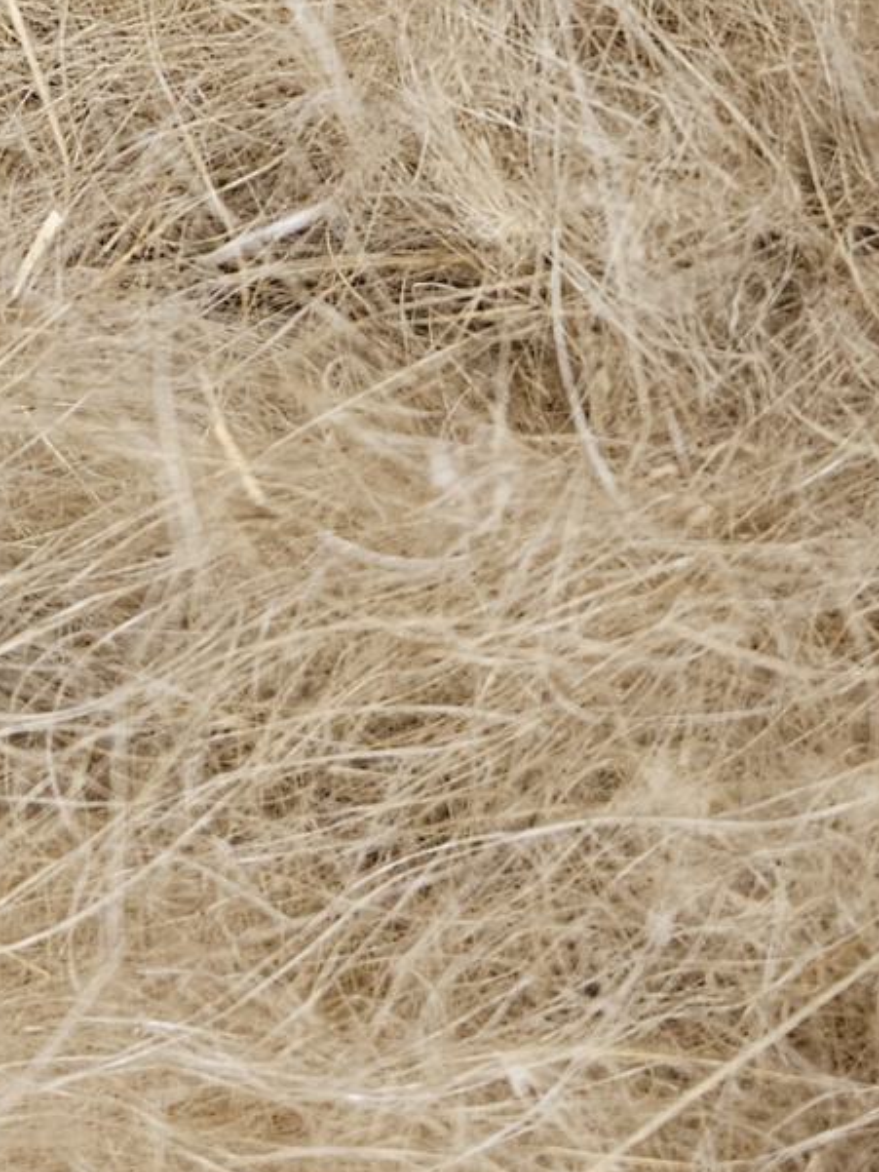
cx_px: -41
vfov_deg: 19.0
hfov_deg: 14.8
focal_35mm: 98
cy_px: -211
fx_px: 3317
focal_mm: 5.4
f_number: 1.8
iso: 320
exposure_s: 1/88.1
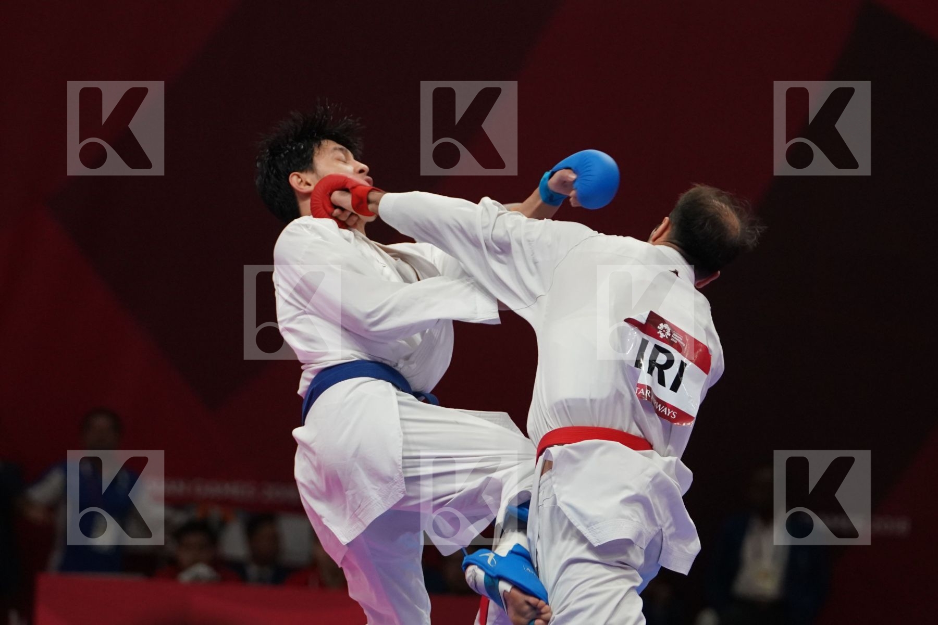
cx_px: 469
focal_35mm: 300
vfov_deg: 4.6
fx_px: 7816
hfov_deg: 6.9
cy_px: 312
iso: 2500
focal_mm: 200
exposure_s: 1/1000
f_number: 4
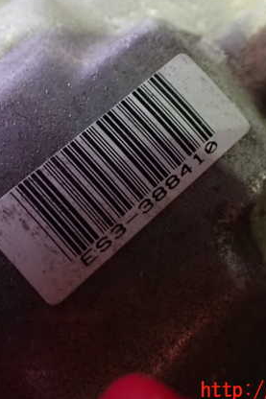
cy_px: 187
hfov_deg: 29.8
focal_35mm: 45
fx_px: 499
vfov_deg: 43.6
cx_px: 130
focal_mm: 5.4
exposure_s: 1/30
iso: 1600
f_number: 2.3
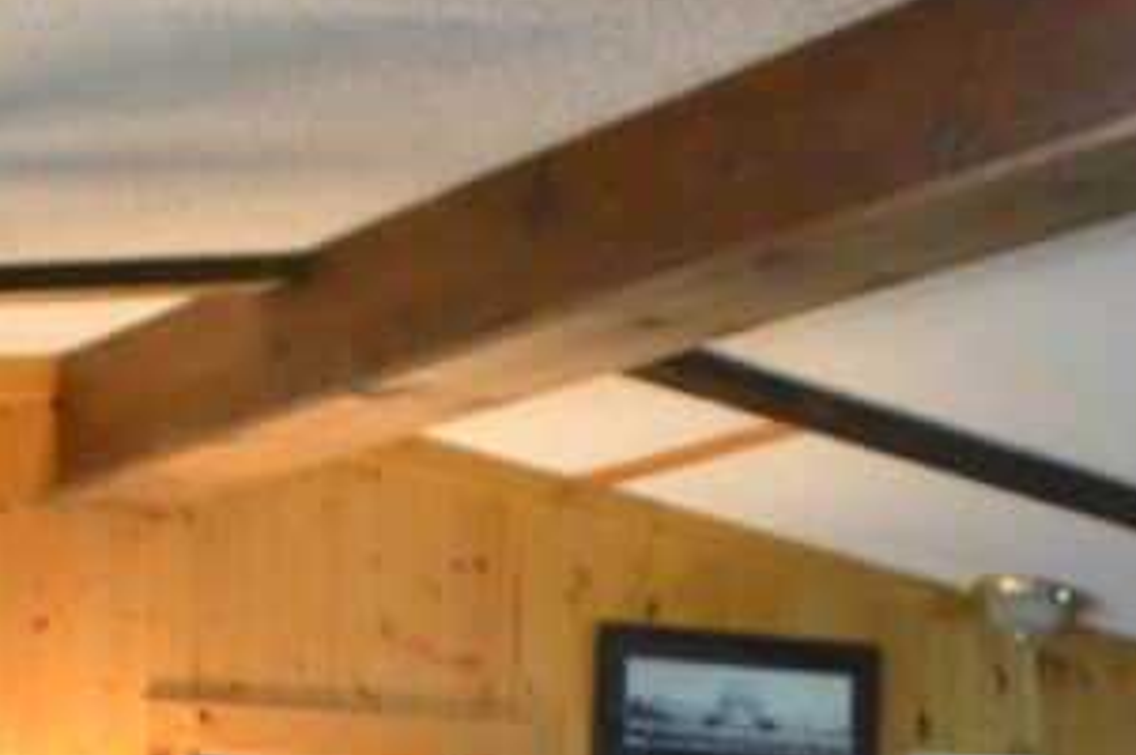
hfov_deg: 17.8
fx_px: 3625
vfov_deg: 11.2
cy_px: 1278
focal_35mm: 115
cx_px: 774
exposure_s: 1/15
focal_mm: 18
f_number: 3.5
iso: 2200
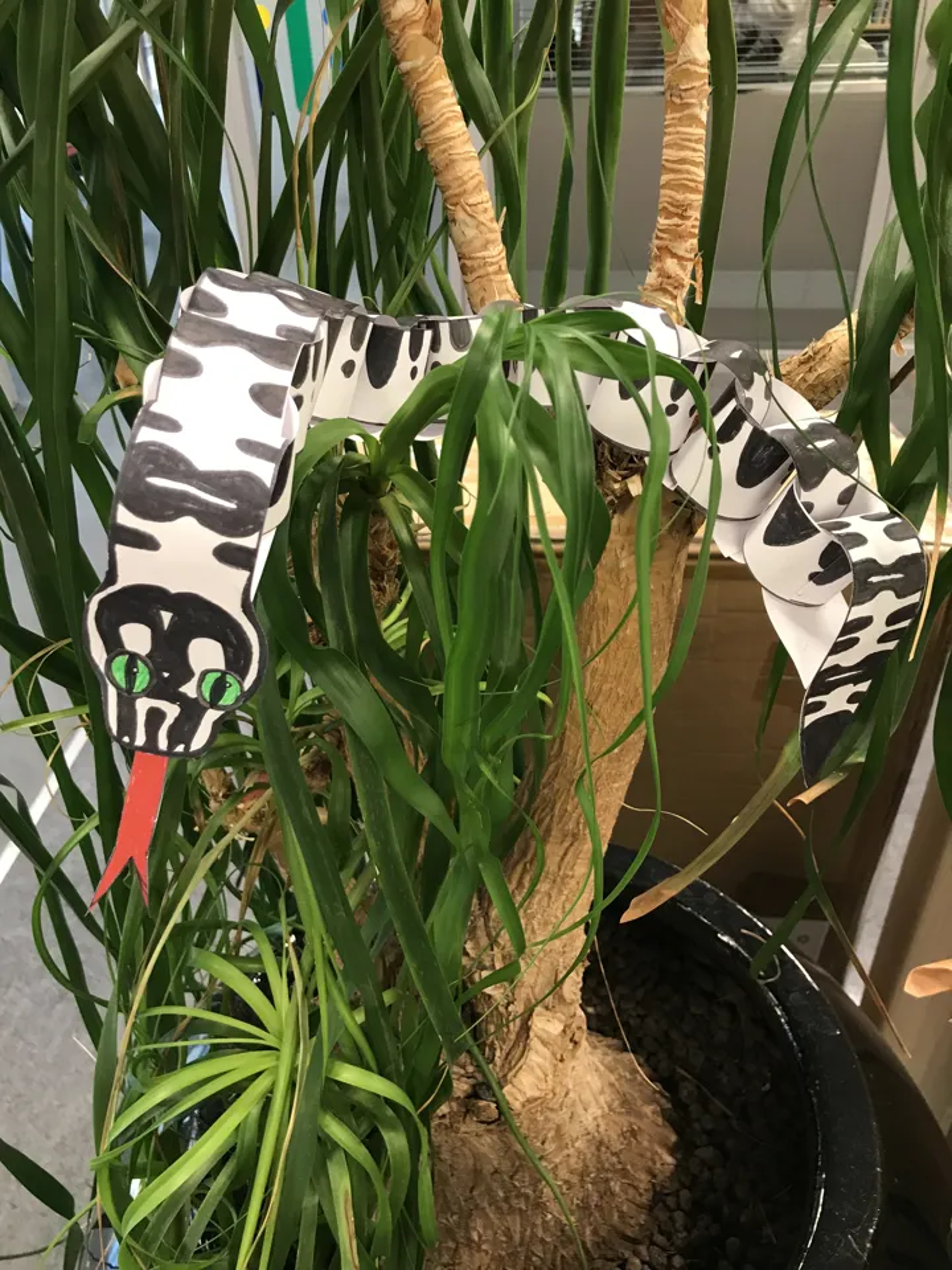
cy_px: 635
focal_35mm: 28
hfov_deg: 49.7
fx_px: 1027
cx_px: 476
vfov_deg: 63.4
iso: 50
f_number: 1.8
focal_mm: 3.99
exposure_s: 1/17
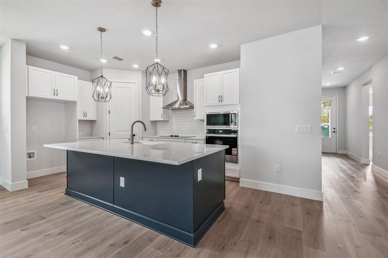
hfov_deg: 100.4
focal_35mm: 15
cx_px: 194
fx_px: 162
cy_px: 129
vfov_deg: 77.3
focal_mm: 10
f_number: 7.1
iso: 100
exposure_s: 1/20
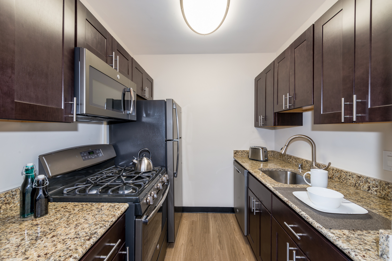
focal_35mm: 14
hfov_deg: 104.2
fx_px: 152
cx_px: 196
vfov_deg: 81.3
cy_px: 130
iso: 100
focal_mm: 14
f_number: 11
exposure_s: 1/2
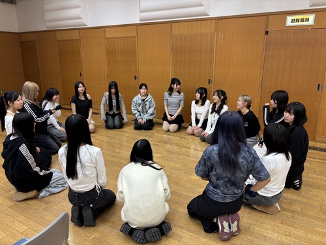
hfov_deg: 67.3
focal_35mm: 26
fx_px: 245
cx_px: 163
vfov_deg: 53.1
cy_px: 122
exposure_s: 1/60
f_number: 1.6
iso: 160
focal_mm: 5.96
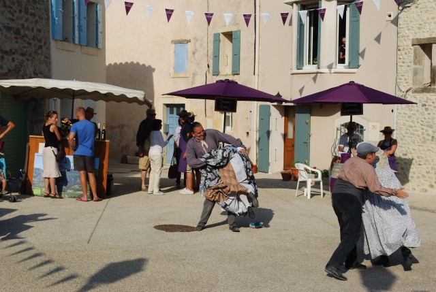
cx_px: 218
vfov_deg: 25.2
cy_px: 146
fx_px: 655
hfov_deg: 36.8
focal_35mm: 54
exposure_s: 1/320
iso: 100
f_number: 9
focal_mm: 36
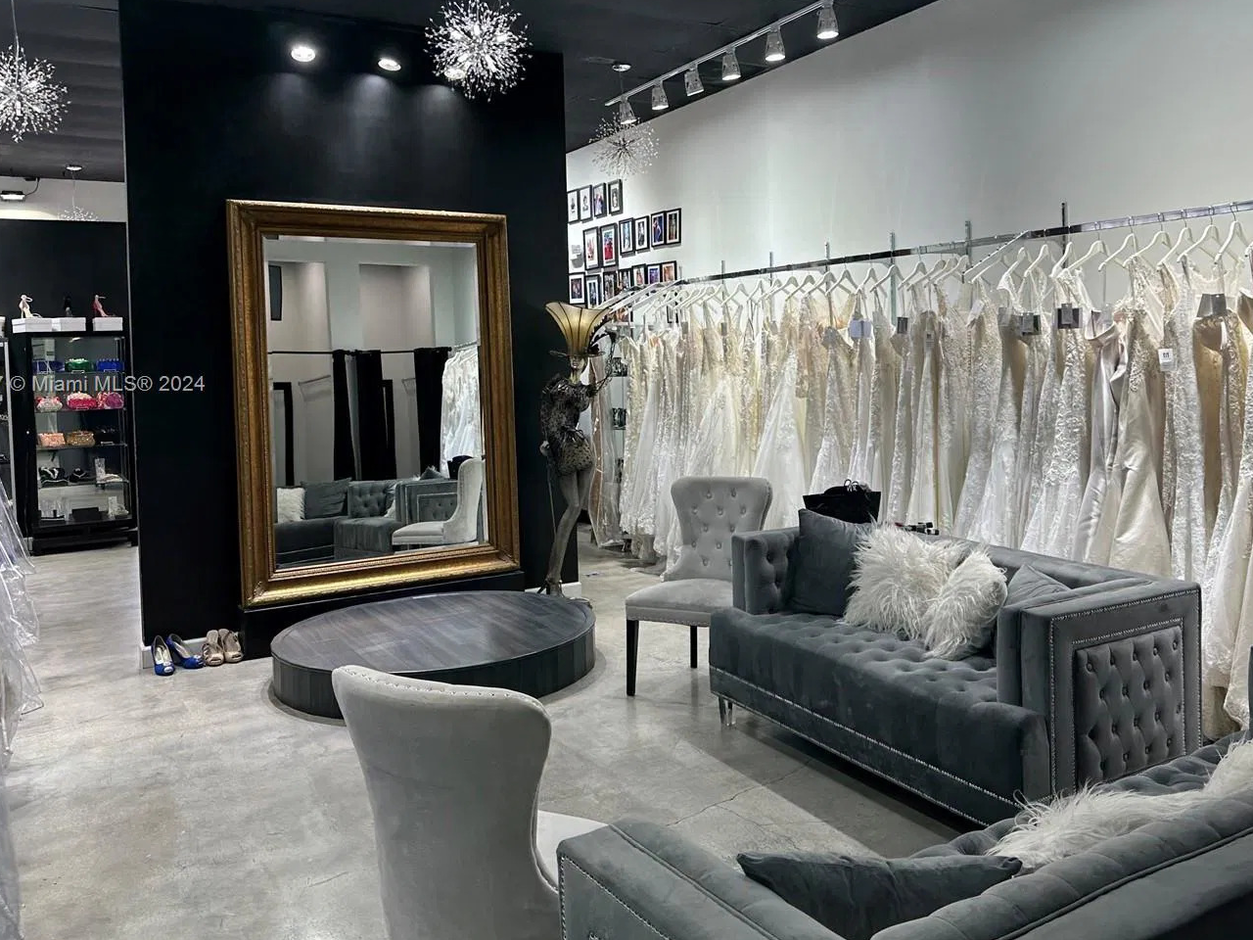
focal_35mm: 30
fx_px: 1086
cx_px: 675
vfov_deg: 46.6
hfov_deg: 59.9
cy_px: 386
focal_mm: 6.86
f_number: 1.78
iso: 64
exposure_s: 1/120
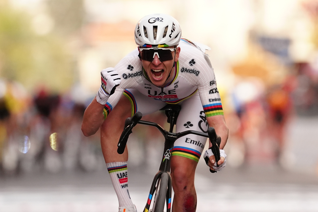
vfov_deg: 4.6
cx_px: 159
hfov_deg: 6.9
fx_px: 2650
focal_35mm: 300
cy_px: 106
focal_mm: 300
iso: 1600
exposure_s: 1/4000
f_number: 3.2
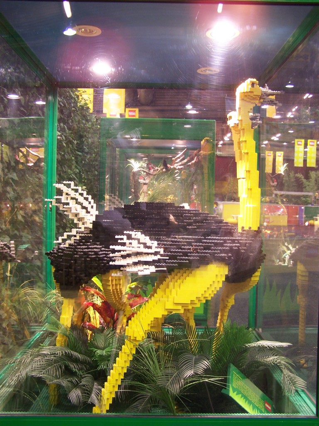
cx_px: 160
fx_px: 467
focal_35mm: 38
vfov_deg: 49.0
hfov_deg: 37.7
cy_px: 213
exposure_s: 1/2
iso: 80
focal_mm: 6.3
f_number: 2.8
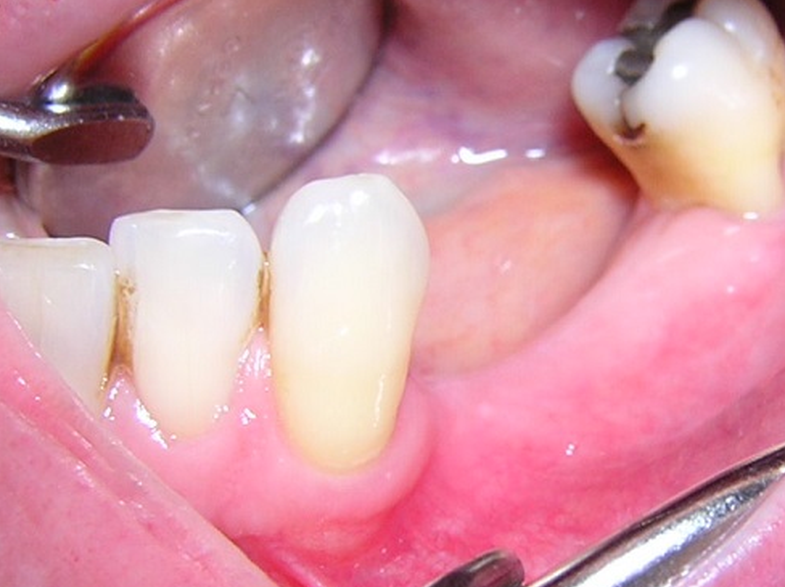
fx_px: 1087
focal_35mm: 48
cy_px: 257
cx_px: 516
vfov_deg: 30.2
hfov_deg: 39.3
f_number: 5.2
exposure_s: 1/60.1
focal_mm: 4.7
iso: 100
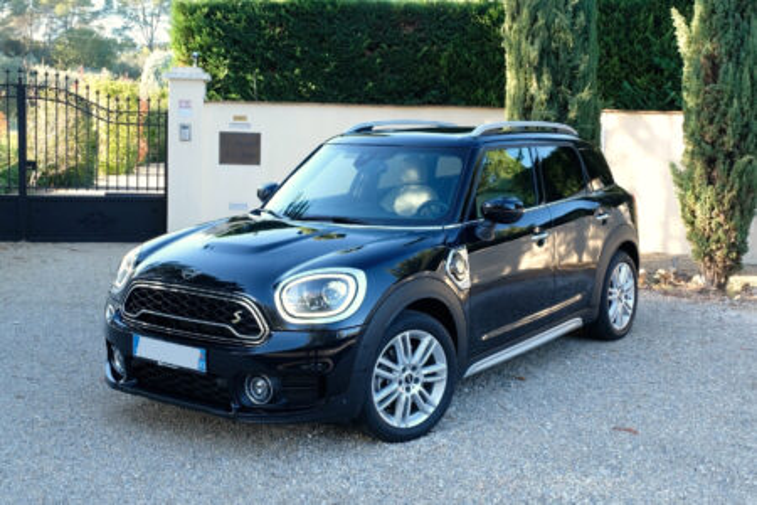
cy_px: 252
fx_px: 694
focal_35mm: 33
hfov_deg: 57.2
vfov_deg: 40.0
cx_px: 378
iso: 1000
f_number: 10
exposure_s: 1/60
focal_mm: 22
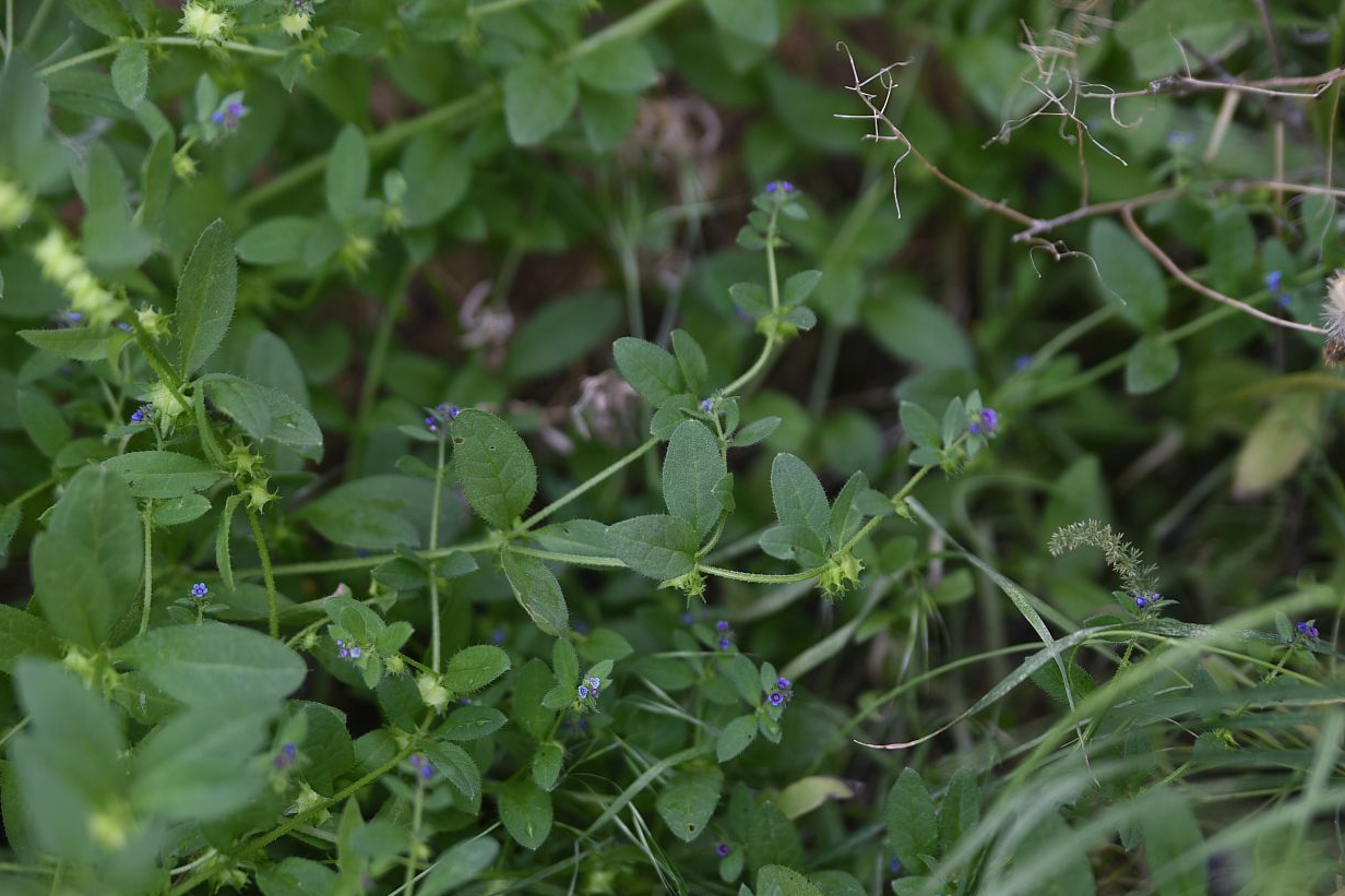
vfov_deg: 17.9
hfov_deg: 26.7
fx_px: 2839
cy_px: 456
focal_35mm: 76
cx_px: 694
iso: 125
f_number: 3.5
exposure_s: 1/160
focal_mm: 72
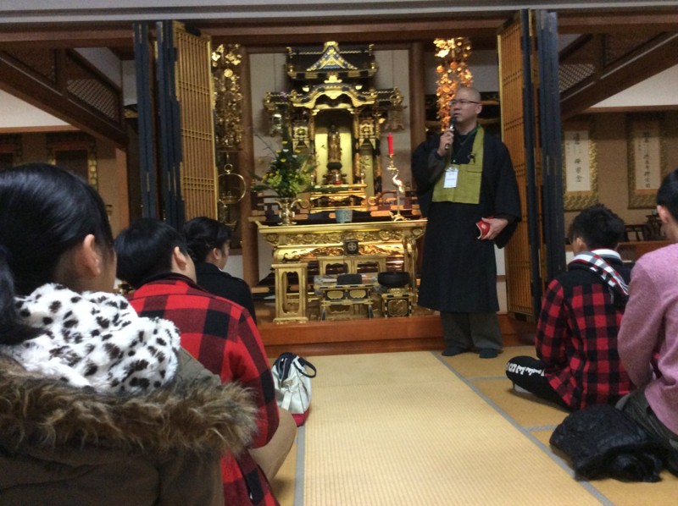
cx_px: 339
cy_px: 253
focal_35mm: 32
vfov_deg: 44.1
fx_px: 626
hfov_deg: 56.9
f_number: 2.4
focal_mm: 3.3
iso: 320
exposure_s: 1/20
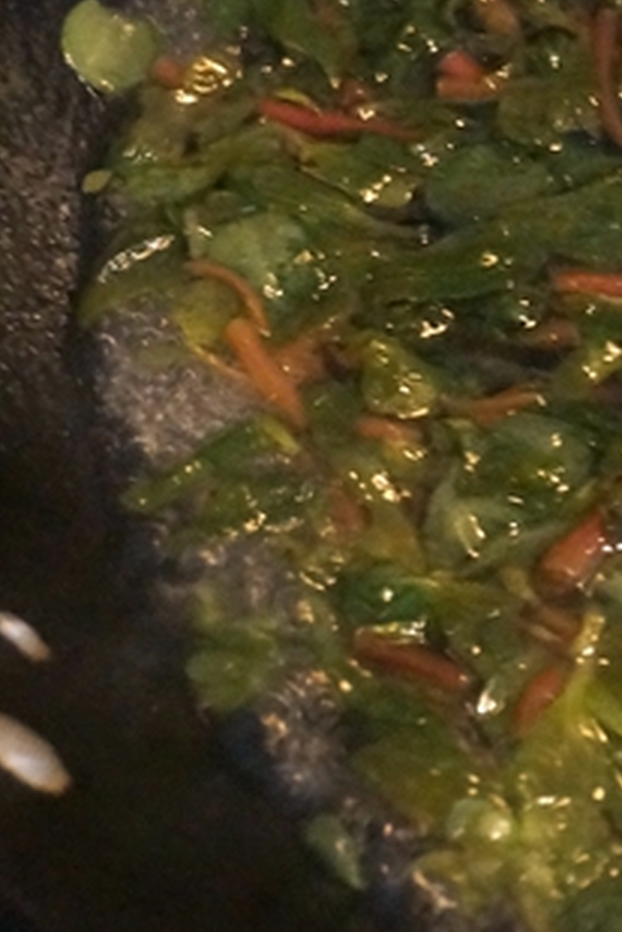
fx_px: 3831
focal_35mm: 148
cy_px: 259
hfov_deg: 8.7
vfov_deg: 13.8
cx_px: 1280
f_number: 5
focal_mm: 30
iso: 3200
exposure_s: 1/20
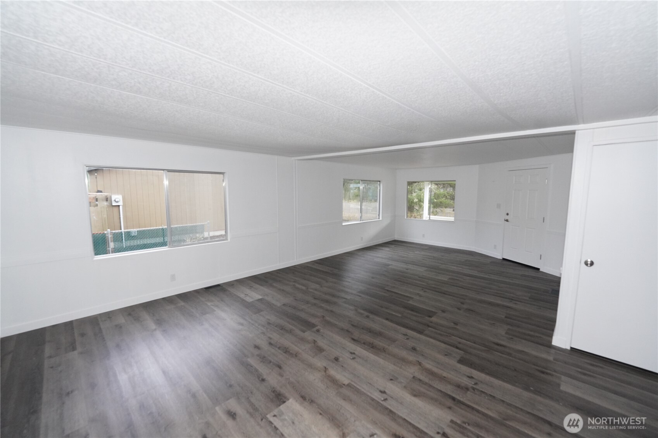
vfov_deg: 81.2
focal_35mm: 14
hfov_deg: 104.3
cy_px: 219
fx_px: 256
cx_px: 329
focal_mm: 14
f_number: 4
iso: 3200
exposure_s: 1/2000
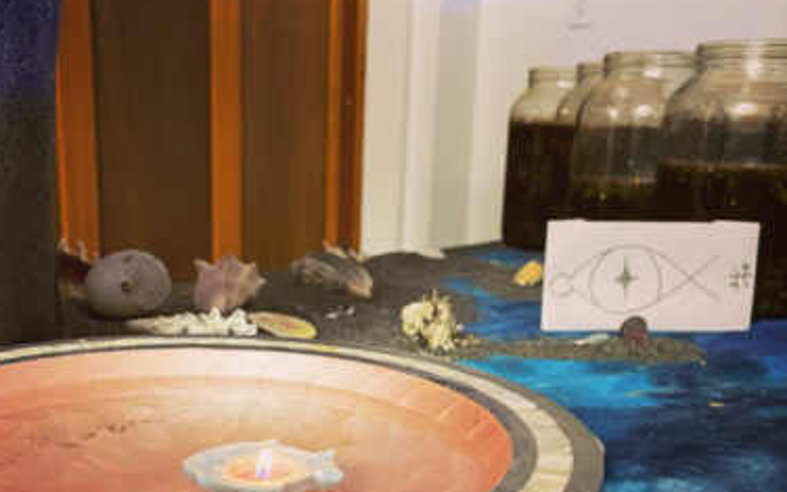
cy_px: 358
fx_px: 944
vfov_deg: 28.8
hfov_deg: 45.1
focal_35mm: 44
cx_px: 331
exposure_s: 1/30
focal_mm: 4.2
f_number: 1.6
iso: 500
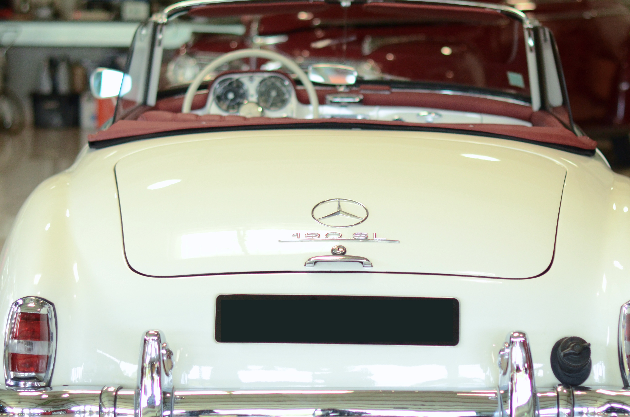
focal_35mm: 104
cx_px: 339
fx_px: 1816
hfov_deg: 19.7
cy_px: 244
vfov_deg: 13.1
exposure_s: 1/1000
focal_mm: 50
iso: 1250
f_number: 2
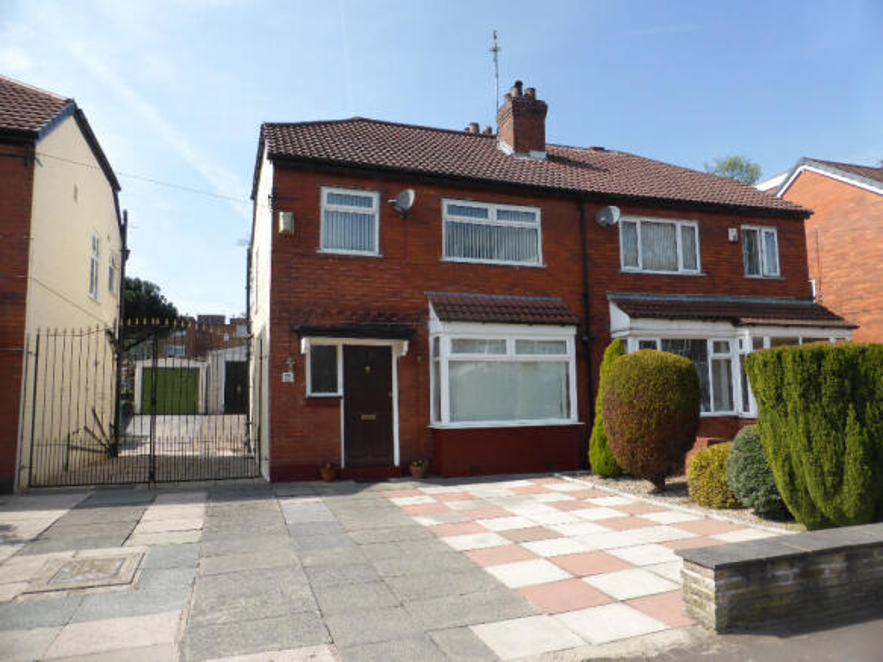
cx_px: 442
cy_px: 331
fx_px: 612
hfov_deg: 71.6
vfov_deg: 56.8
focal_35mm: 24
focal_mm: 4.3
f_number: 3.3
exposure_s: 1/800
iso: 100
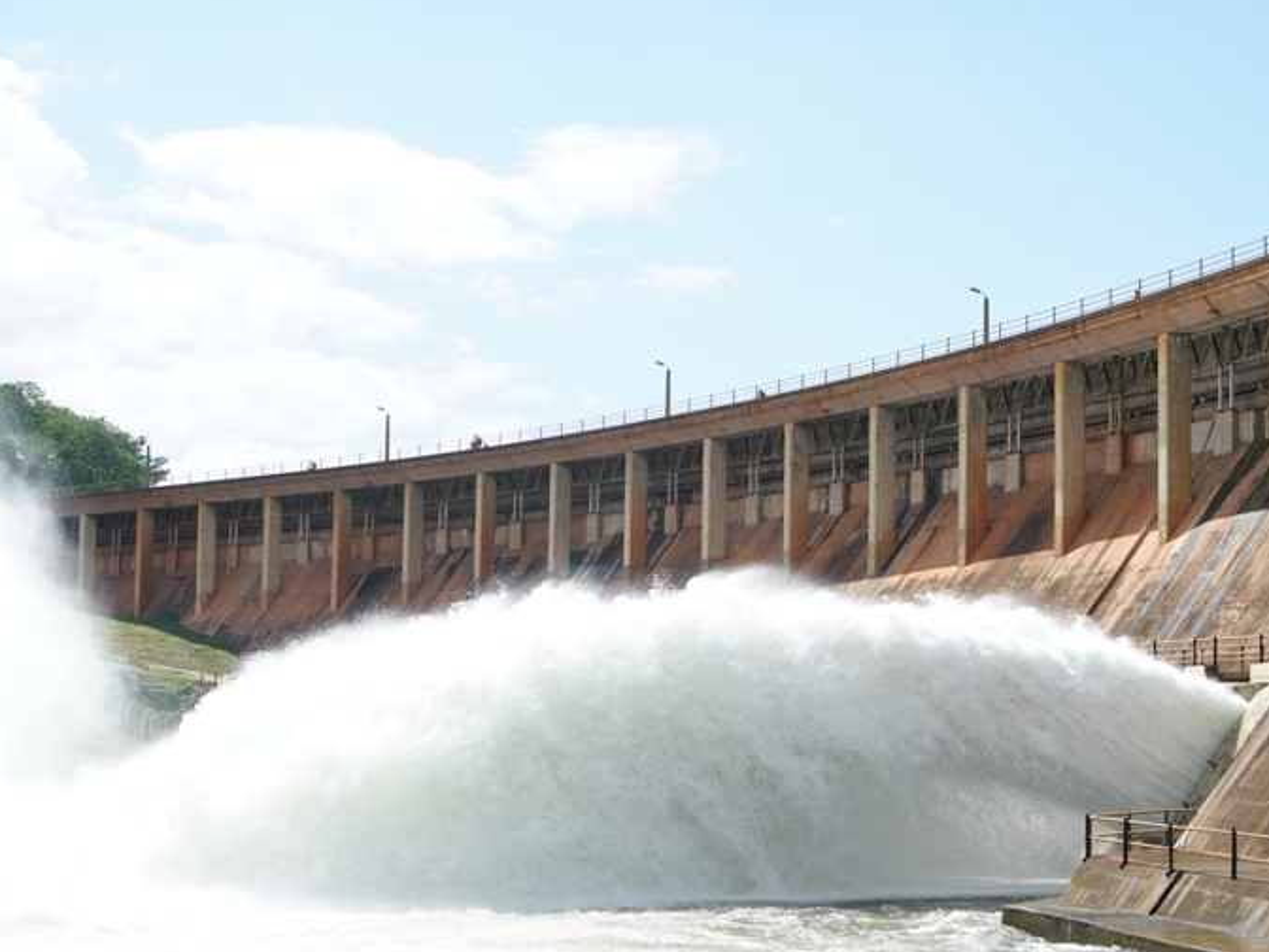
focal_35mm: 63
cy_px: 554
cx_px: 738
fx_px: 2310
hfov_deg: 30.7
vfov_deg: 23.3
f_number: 5.6
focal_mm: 43
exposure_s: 1/400
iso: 100
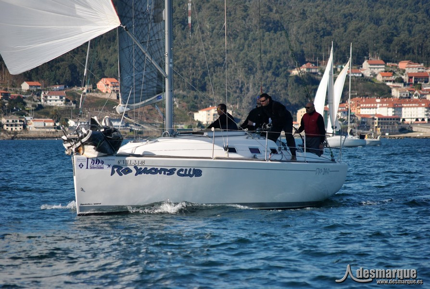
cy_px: 144
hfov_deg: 9.1
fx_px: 2693
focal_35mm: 225
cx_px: 215
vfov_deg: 6.1
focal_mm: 150
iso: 200
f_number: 5
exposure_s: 1/1000
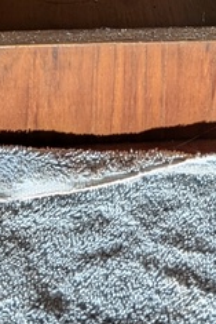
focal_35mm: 109
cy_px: -11
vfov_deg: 18.2
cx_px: 102
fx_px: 979
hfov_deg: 12.6
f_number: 1.68
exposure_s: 1/60
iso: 181
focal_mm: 6.9
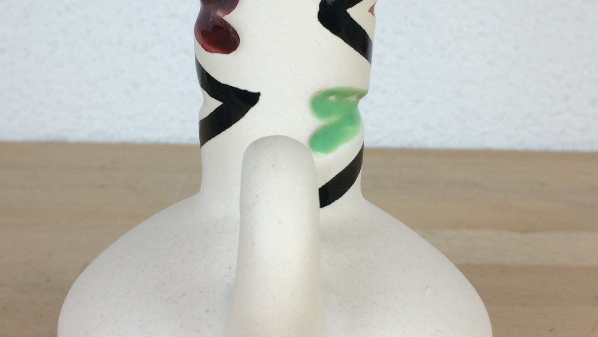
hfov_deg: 33.8
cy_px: 86
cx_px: 292
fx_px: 983
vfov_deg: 19.3
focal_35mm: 62
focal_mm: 4.15
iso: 50
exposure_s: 1/100
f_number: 2.2
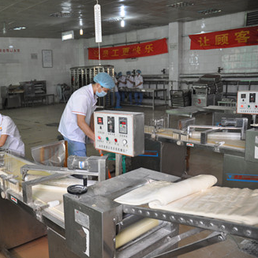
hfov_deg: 45.5
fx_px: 295
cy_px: 129
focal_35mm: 35
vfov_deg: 47.2
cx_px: 62
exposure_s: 1/60
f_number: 4
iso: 560
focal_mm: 18
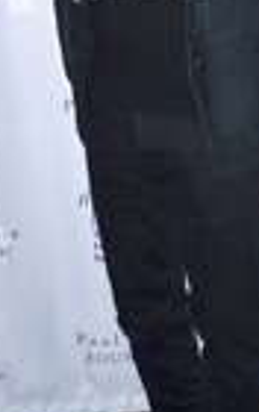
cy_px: 100
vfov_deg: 22.1
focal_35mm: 93
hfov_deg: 14.1
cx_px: 181
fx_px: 1046
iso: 320
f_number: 6.3
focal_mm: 32
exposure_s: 1/250
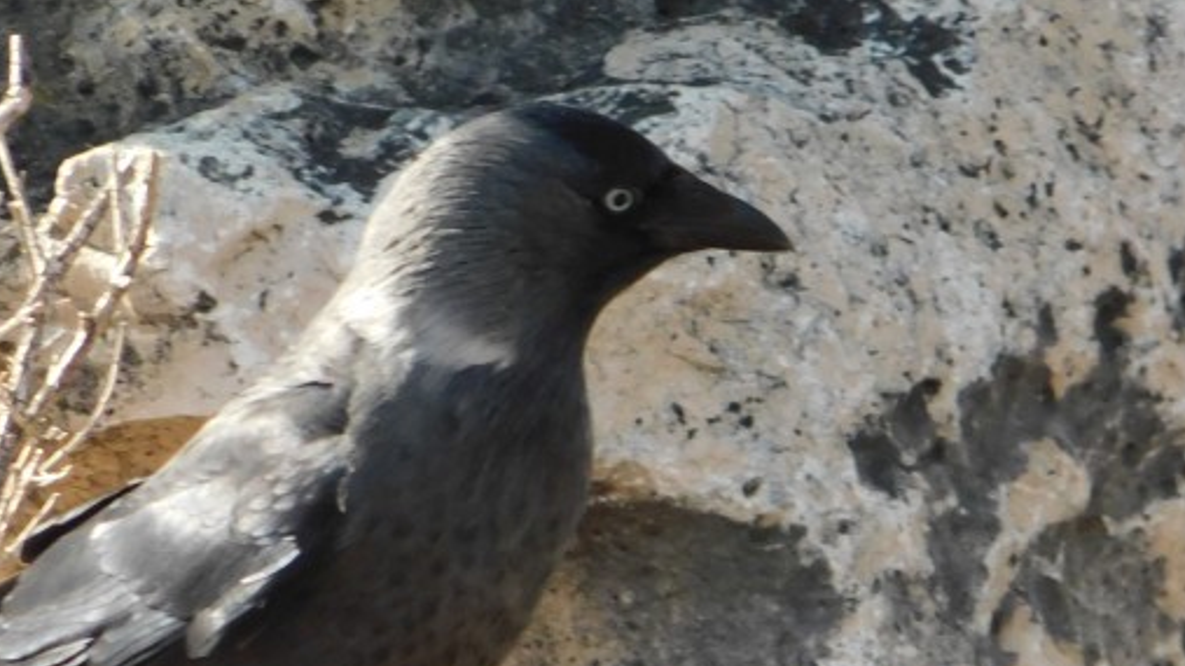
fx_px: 53000
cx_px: 591
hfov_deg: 1.3
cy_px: 650
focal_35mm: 1687
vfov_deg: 0.7
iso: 250
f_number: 6.4
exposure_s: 1/250
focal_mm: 132.8
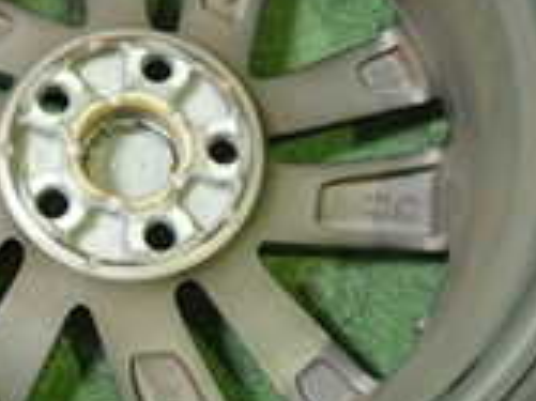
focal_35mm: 90
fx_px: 1393
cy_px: 141
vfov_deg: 16.4
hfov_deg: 21.7
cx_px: 154
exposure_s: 1/30
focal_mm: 4.5
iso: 640
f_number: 2
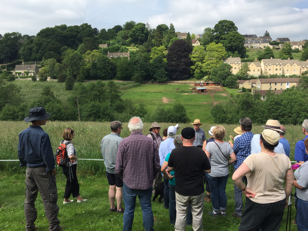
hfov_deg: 61.7
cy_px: 116
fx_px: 258
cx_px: 154
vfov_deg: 48.2
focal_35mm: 29
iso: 32
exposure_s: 1/1464
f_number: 2.2
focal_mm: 4.15
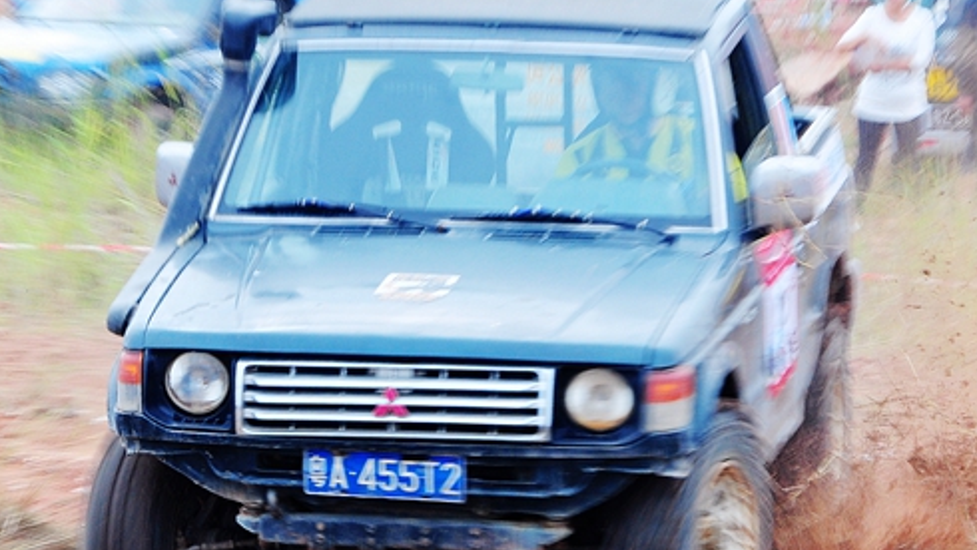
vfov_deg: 5.9
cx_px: 566
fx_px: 5312
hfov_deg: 10.5
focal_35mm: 205
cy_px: 268
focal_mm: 80
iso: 200
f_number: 13
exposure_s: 1/60
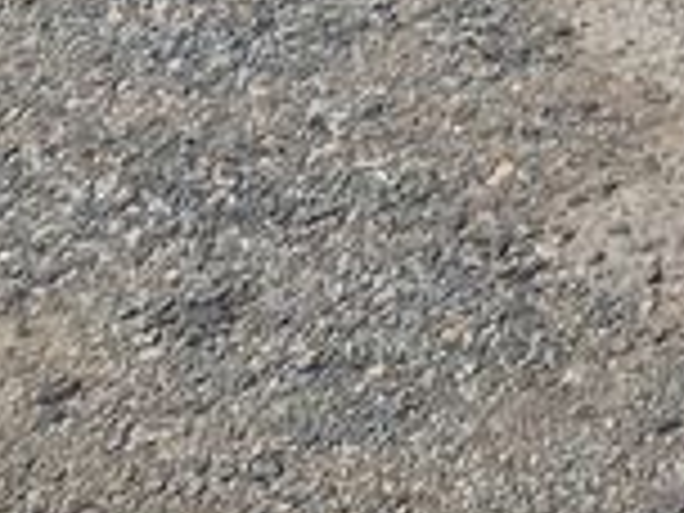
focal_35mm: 155
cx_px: 1980
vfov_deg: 9.0
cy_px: -500
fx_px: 3063
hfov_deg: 9.9
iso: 50
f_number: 1.8
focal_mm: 5.4
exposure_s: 1/510
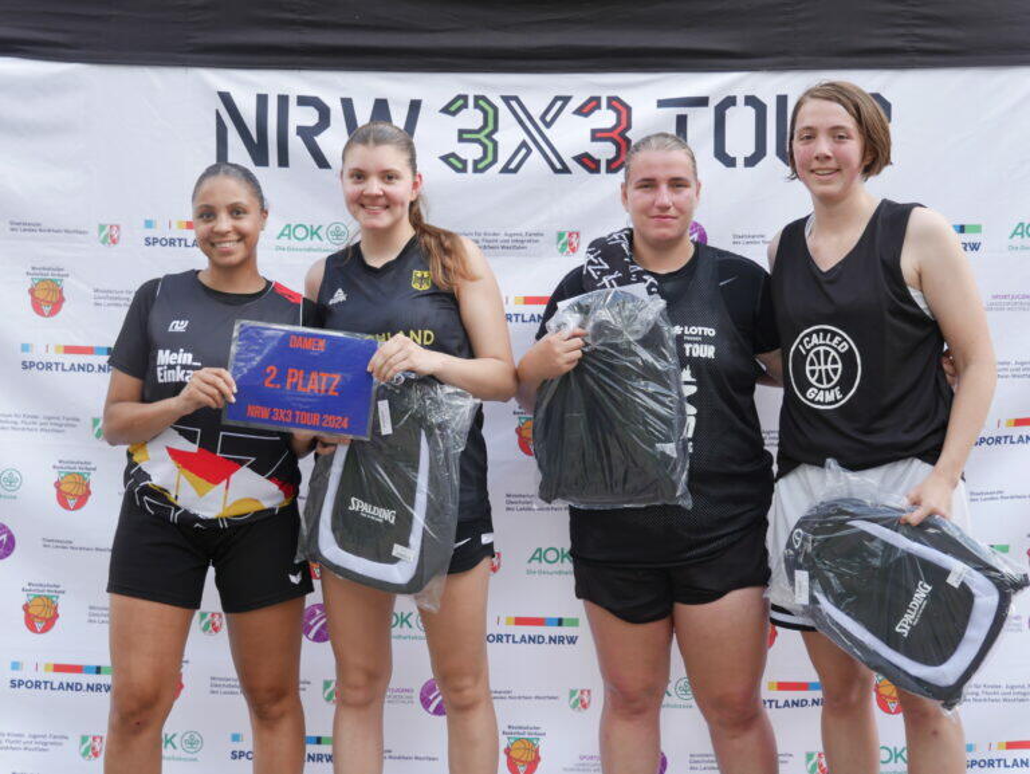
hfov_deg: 41.2
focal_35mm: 46
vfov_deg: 31.6
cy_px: 387
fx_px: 1370
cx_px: 515
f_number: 4.3
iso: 200
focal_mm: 23
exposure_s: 1/125
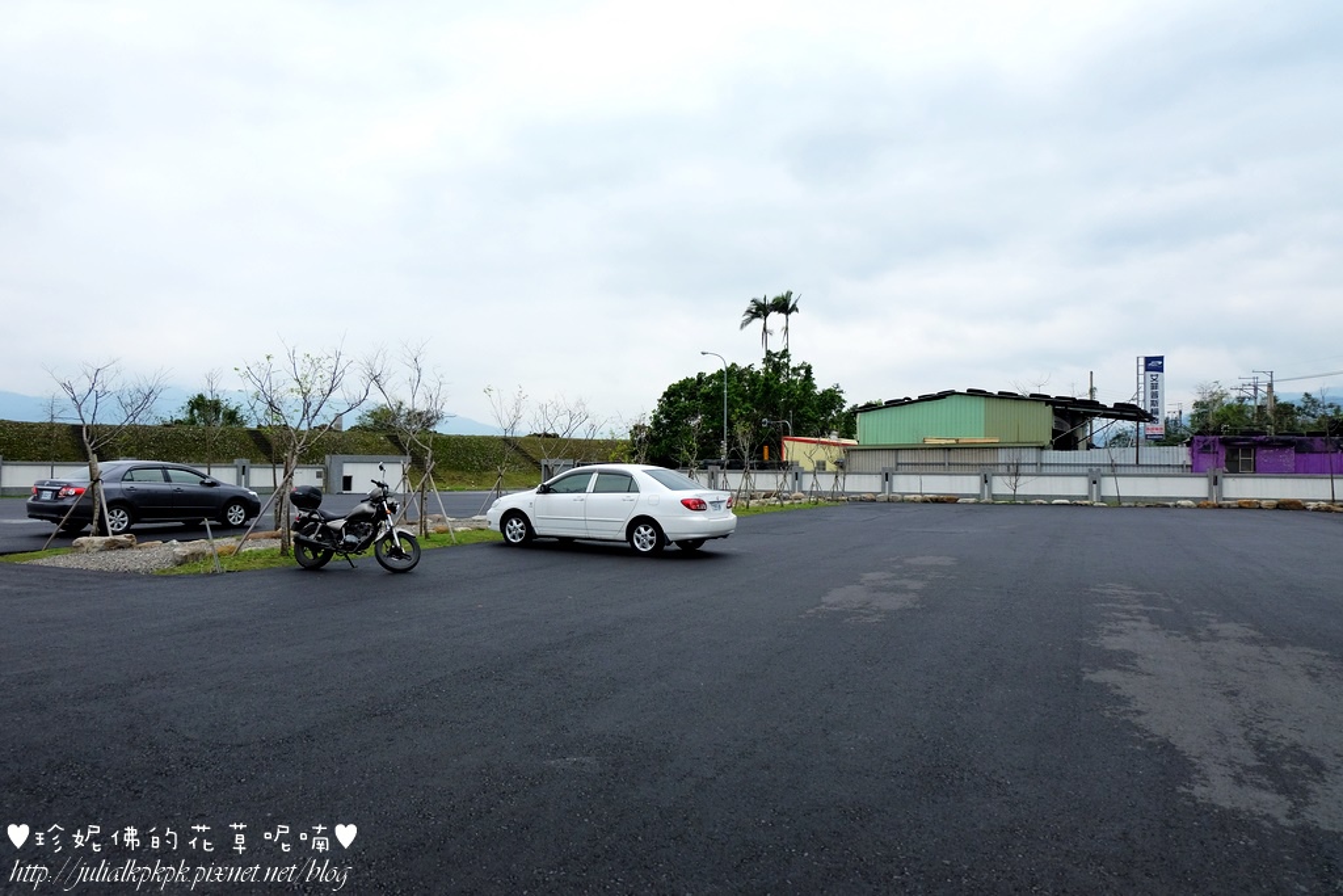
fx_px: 895
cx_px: 672
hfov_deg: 73.7
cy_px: 448
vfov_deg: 53.1
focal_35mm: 24
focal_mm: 16
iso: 400
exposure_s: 1/850
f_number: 3.5
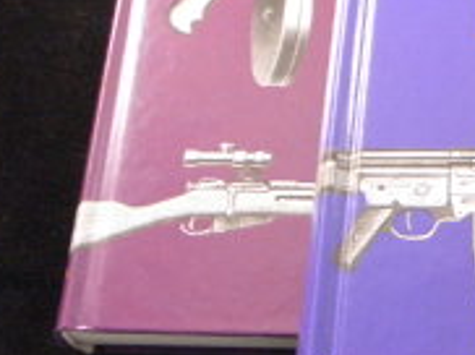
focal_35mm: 102
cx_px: 629
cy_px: 76
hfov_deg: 17.9
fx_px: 1398
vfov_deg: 14.4
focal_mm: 5.2
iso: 400
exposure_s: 1/13
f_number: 3.5
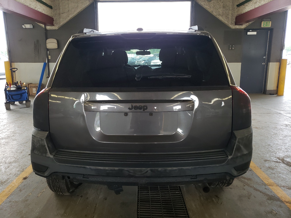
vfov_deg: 53.1
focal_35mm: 26
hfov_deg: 67.3
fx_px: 219
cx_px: 146
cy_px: 109
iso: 92
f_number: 1.5
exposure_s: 1/120
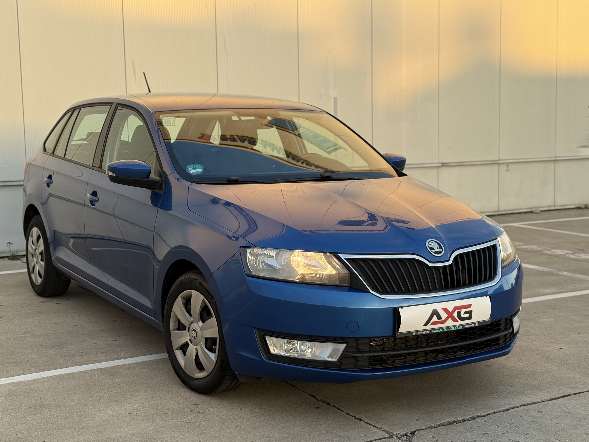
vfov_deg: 28.0
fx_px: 885
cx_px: 280
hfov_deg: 36.8
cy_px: 222
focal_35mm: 52
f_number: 1.78
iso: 64
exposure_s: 1/400
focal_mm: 6.76
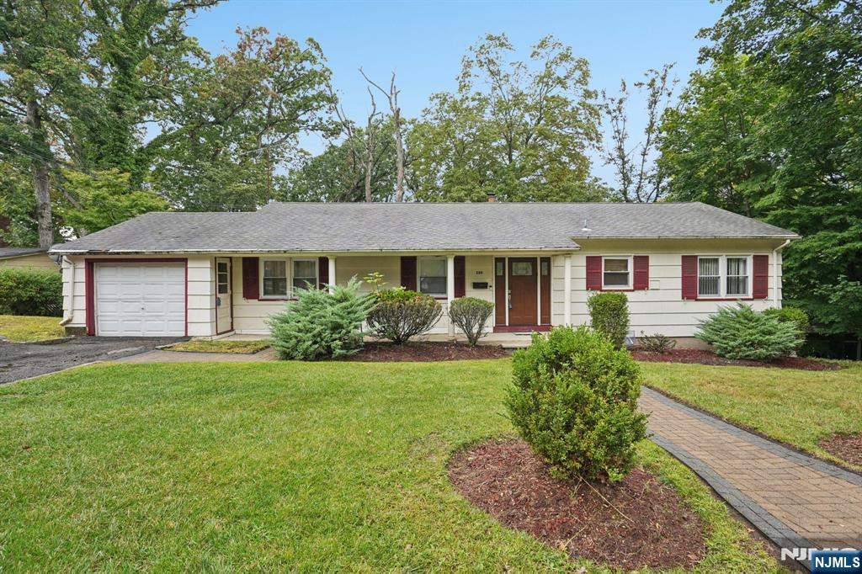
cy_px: 287
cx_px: 431
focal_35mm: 16
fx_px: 383
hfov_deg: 96.8
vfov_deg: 73.7
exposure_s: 1/160
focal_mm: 16
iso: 800
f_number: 8
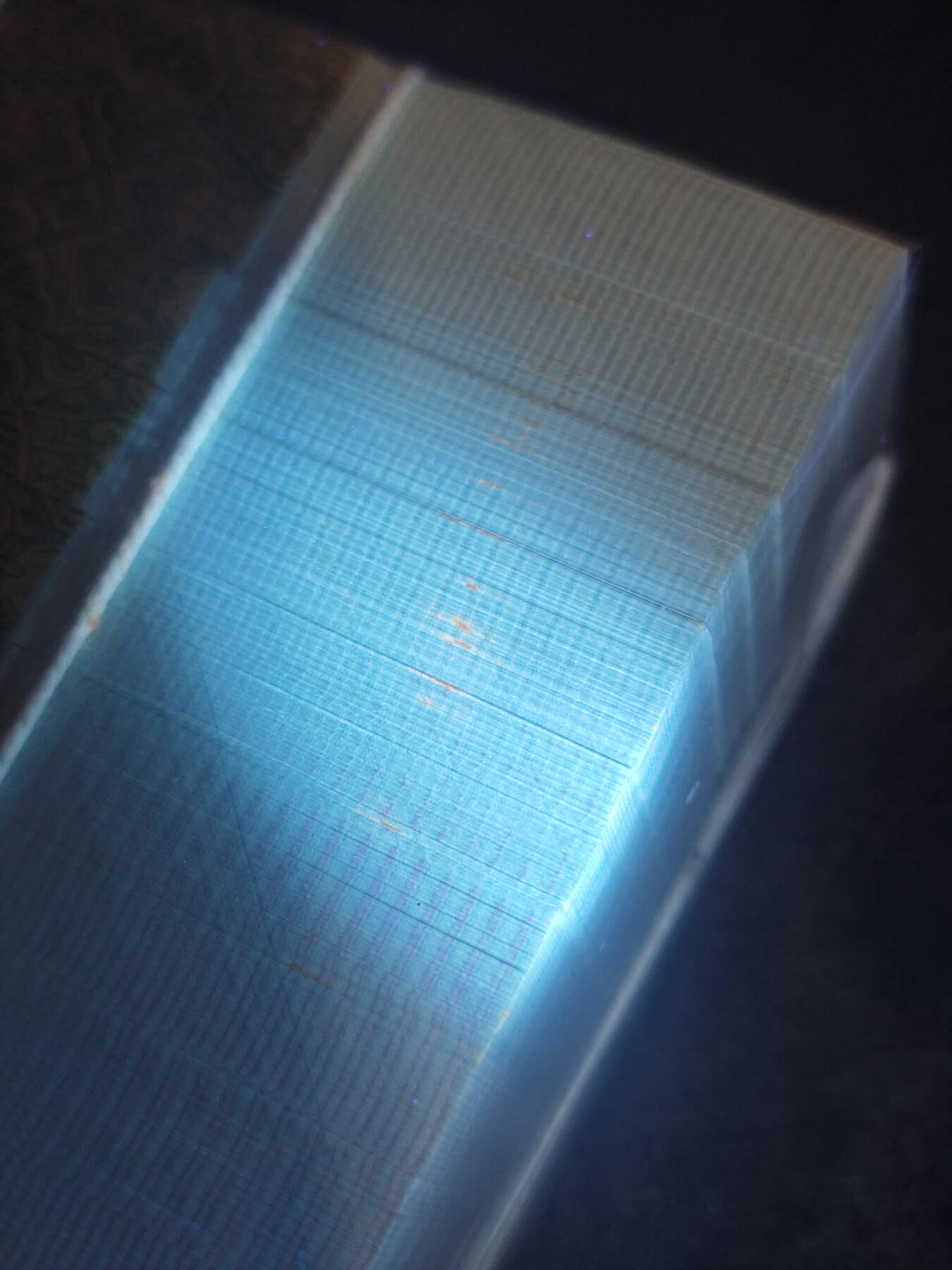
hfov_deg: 31.5
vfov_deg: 41.2
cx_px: 476
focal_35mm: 46
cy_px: 635
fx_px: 1687
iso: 160
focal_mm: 6.55
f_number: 1.6
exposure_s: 1/100
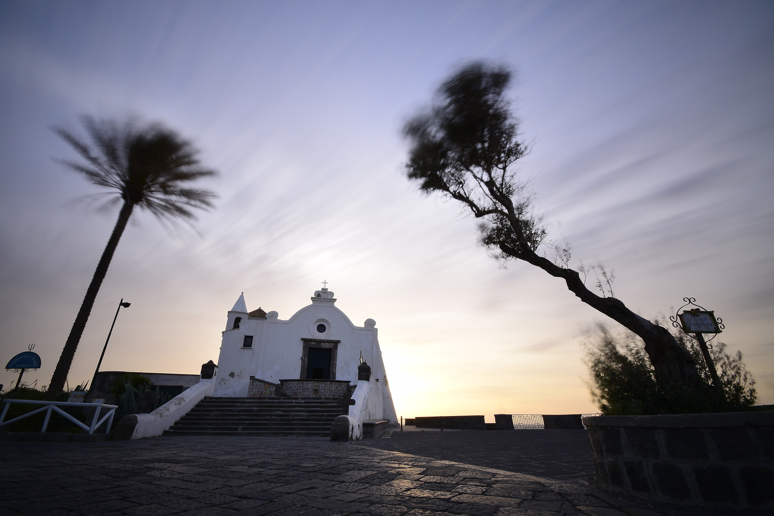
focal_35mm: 15
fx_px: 322
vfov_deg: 77.3
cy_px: 258
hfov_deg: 100.4
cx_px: 387
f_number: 16
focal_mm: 10
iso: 100
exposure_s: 79.8
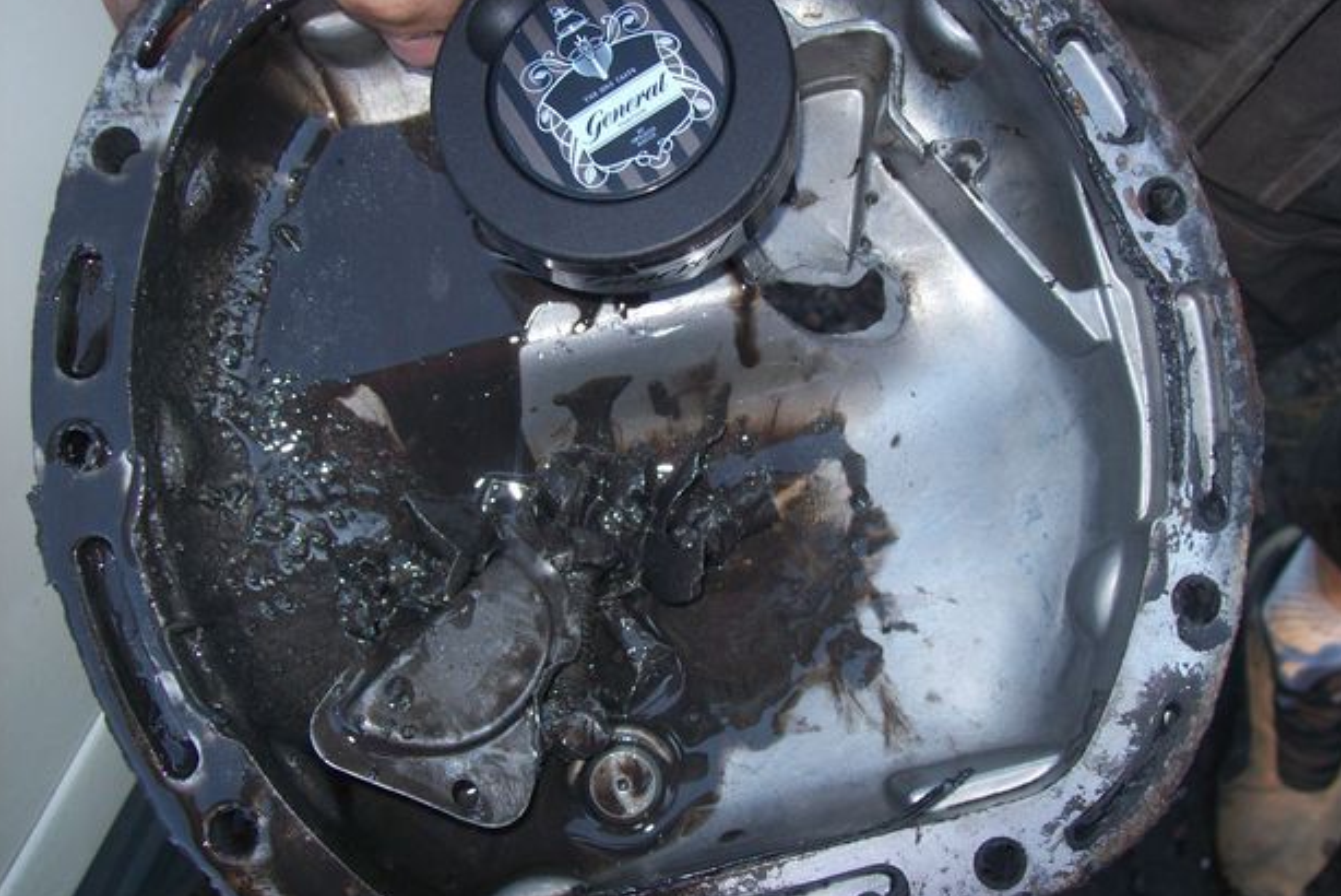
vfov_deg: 34.2
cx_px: 690
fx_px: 1453
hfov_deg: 49.5
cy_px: 452
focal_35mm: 39
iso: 80
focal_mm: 6
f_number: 2.7
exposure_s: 1/64
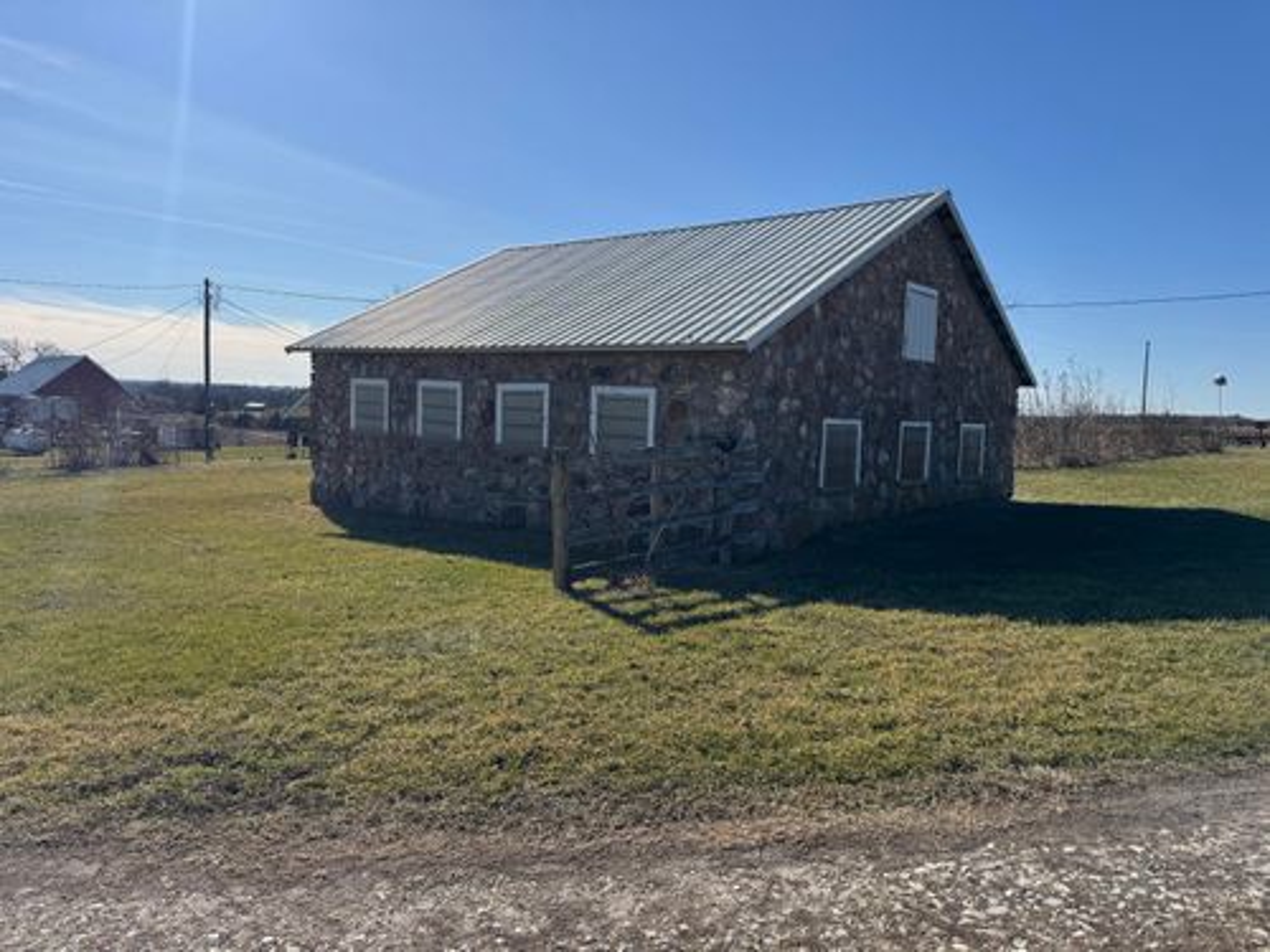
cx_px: 635
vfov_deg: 56.8
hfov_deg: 71.6
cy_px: 476
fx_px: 881
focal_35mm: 24
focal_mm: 6.76
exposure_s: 1/6410
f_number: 1.78
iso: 80
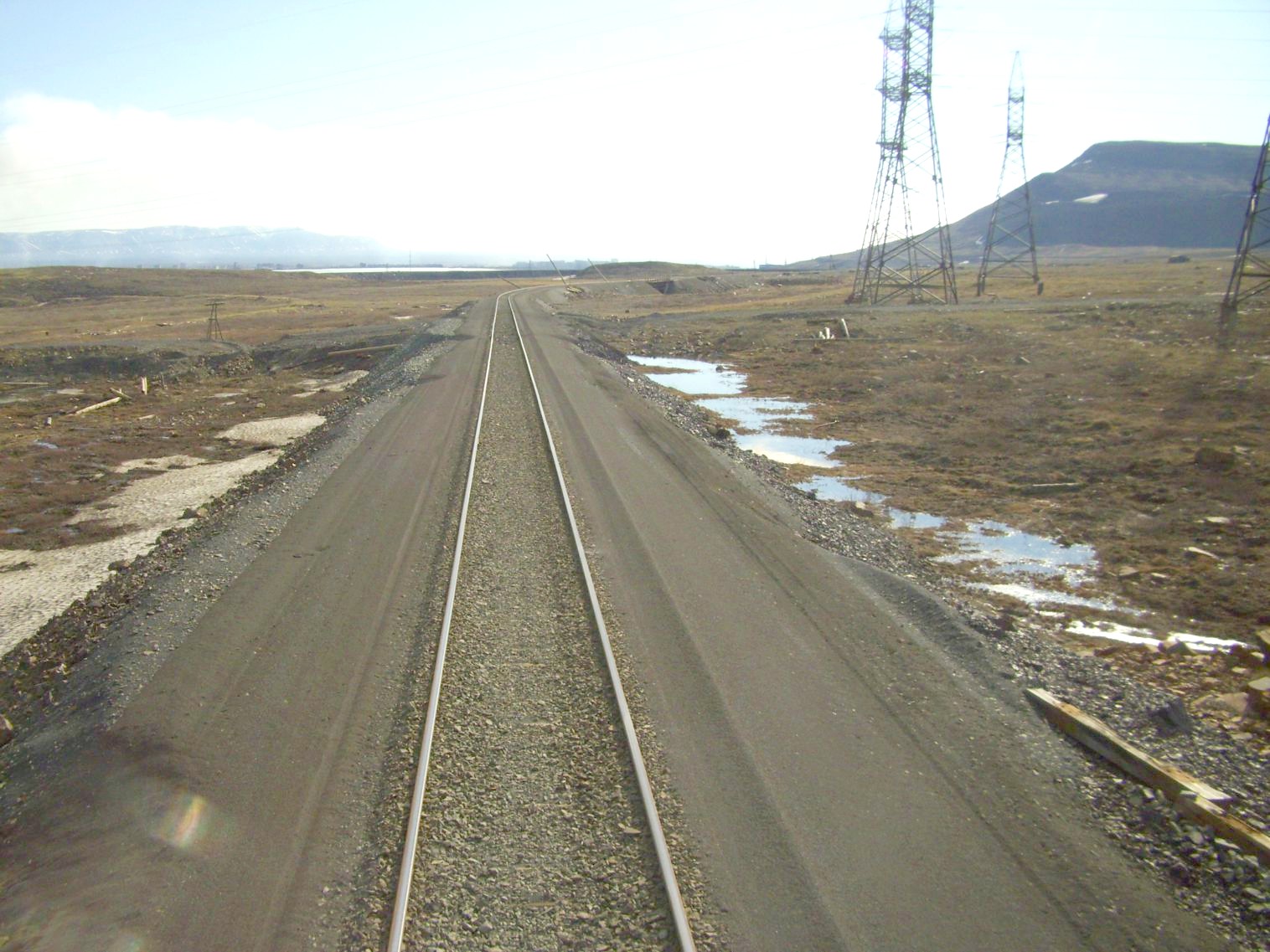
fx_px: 1247
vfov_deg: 41.8
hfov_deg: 54.0
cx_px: 635
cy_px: 476
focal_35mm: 34
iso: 100
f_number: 5.6
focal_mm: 5.7
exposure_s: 1/500
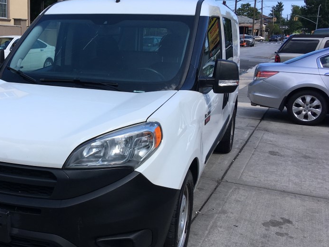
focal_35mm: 43
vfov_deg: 33.6
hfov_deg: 42.9
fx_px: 409
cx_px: 95
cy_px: 125
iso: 25
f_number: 2.2
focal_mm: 4.15
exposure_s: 1/1304
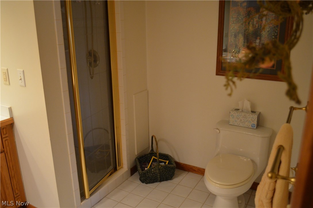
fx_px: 260
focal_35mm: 30
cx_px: 156
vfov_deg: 43.4
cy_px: 104
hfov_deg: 62.0
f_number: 3.8
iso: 1600
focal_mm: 20
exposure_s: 1/80
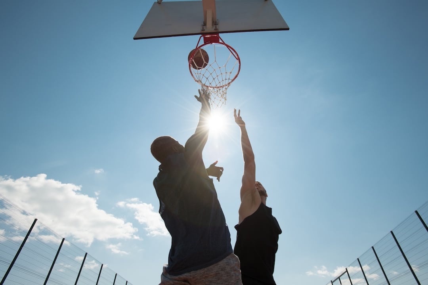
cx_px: 214
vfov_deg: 61.9
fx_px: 238
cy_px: 142
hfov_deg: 84.0
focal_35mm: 20
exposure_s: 1/640
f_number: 9
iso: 100
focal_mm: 20
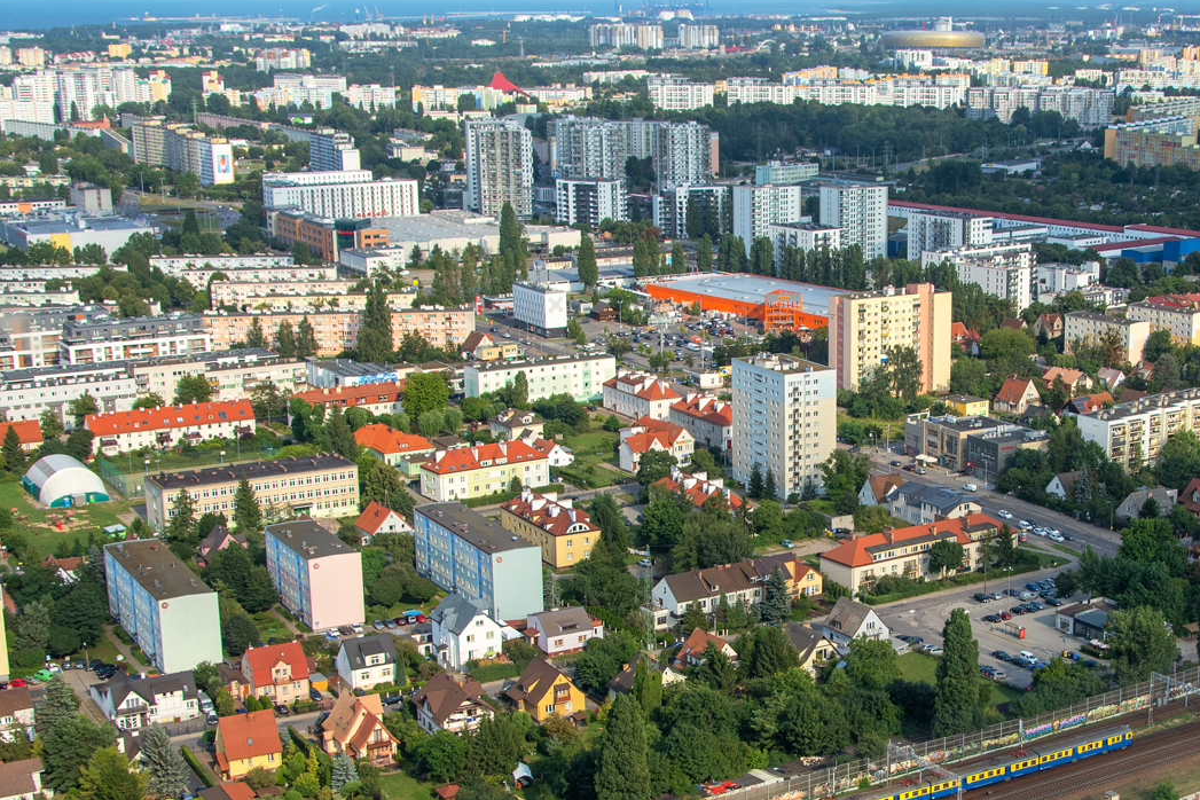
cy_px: 523
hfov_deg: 35.8
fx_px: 1833
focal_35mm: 55
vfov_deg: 24.5
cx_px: 824
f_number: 9
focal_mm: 24
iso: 250
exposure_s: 1/640
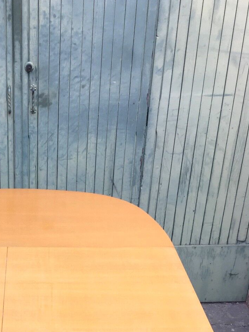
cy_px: 319
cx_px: -5
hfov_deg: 23.0
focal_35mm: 61
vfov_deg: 29.9
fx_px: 585
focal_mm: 4.15
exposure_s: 1/102
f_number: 2.2
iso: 25
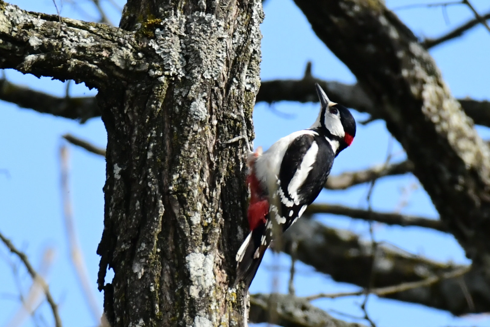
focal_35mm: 720
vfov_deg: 1.9
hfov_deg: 2.9
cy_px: 164
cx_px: 245
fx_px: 9799
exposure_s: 1/2000
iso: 3200
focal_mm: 480
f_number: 8
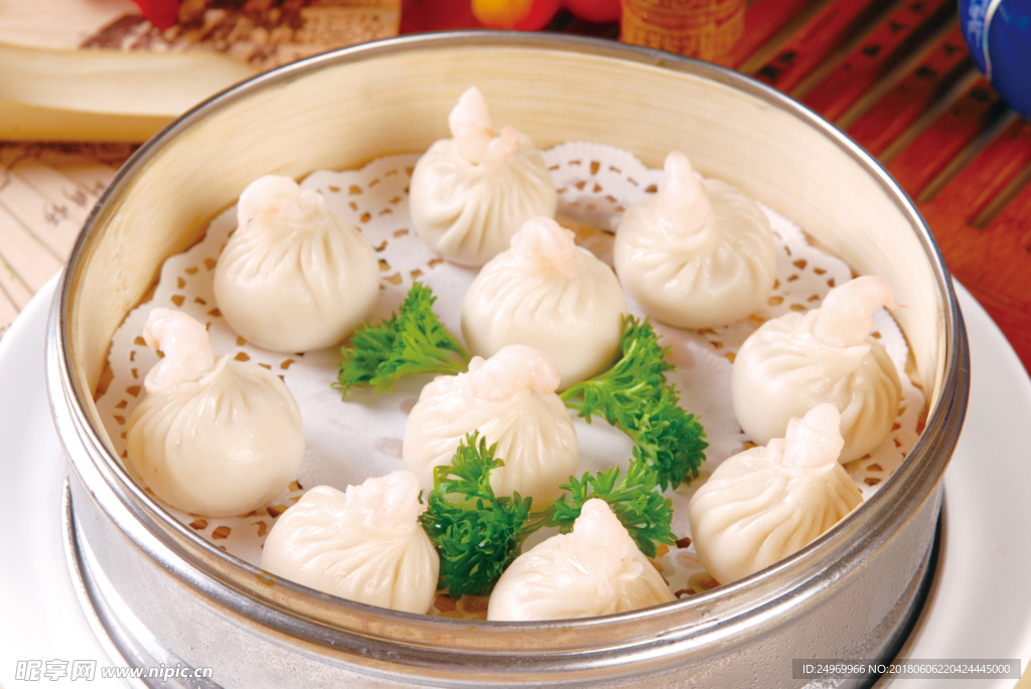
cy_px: 344
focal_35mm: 105
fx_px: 3010
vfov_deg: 13.1
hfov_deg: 19.4
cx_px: 516
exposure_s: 1/160
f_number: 9
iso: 100
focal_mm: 70
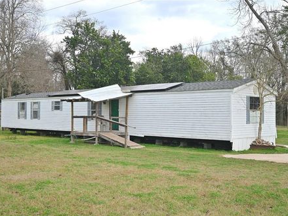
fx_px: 383
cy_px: 109
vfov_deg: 31.5
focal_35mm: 46
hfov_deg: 41.2
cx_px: 137
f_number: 10
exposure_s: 1/100
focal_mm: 42
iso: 125
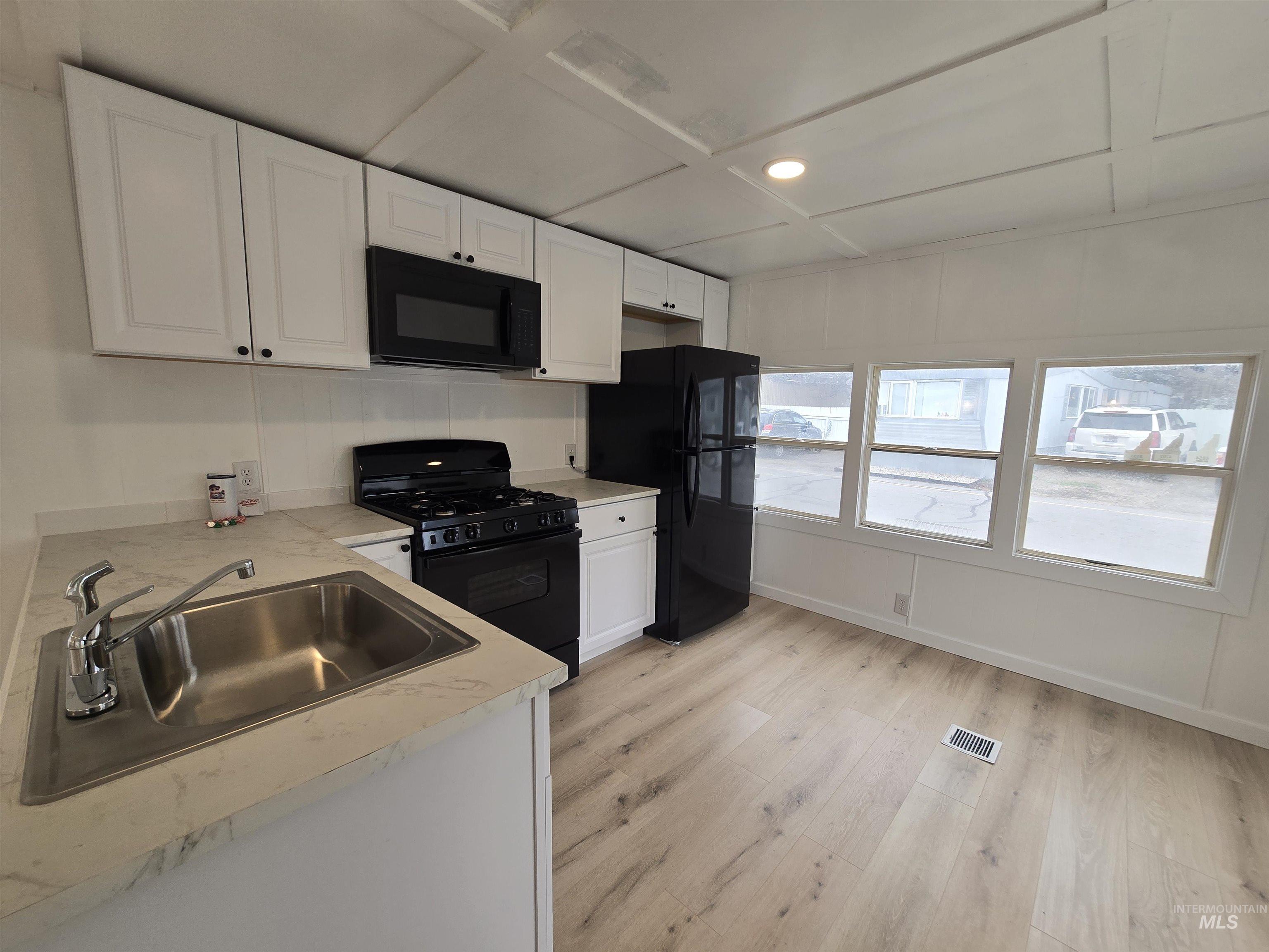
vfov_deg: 89.9
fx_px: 477
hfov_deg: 106.2
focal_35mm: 13
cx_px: 634
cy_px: 476
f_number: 2.2
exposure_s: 1/134
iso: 50
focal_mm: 2.2
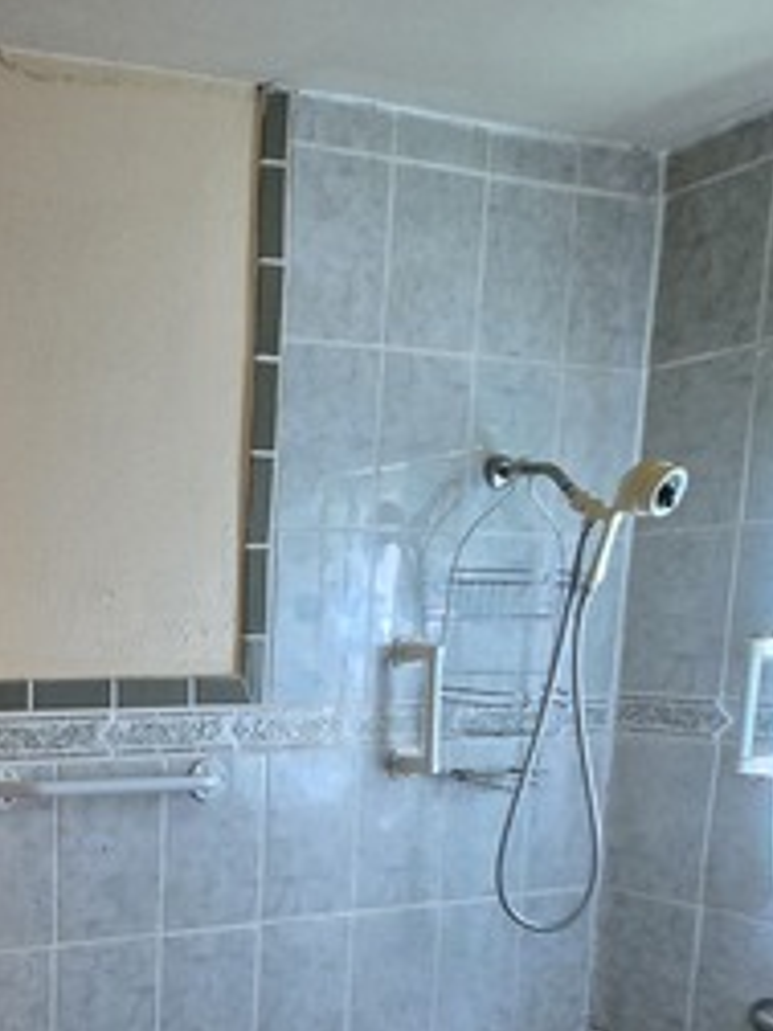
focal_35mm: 33
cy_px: 777
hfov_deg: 34.8
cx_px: -139
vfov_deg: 52.8
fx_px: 983
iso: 1000
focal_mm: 2.2
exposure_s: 1/60
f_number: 2.2
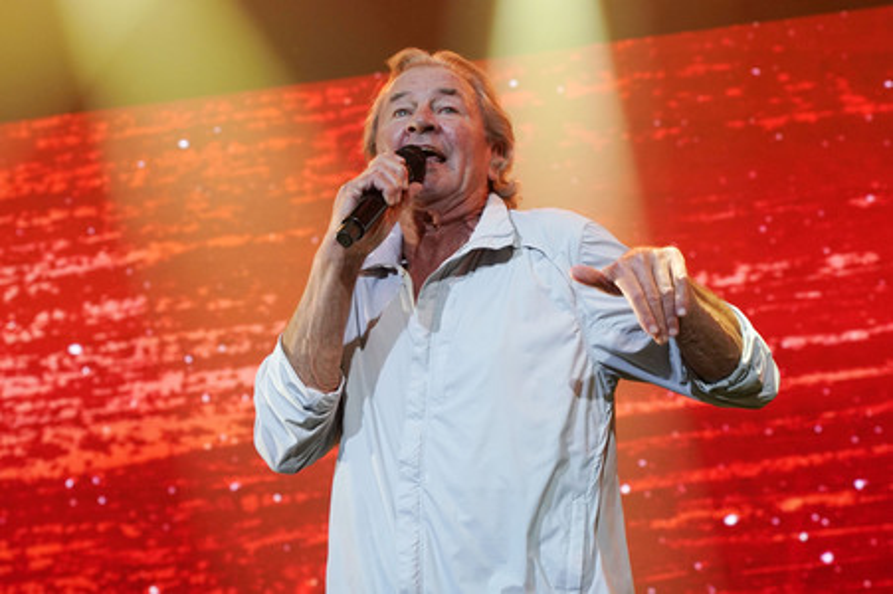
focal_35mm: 58
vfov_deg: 23.3
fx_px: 1438
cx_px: 446
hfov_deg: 34.5
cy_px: 297
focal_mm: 58
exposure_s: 1/500
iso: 1600
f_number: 5.6
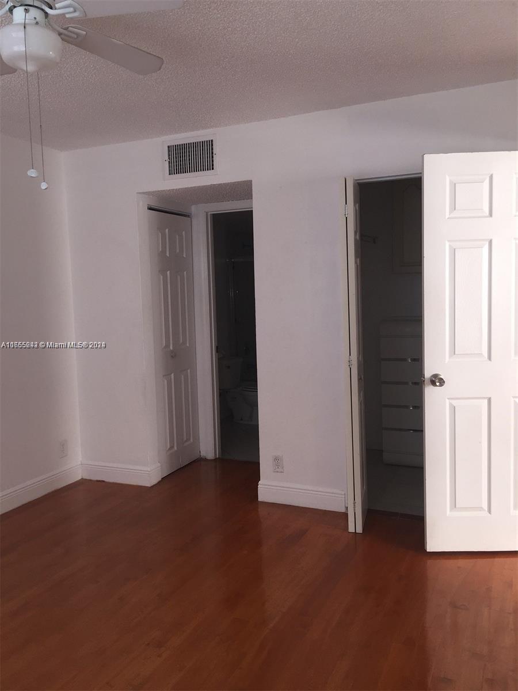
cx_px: 259
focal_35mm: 29
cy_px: 346
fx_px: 579
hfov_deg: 48.2
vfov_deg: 61.7
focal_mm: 4.15
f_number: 2.2
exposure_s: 1/31
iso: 32
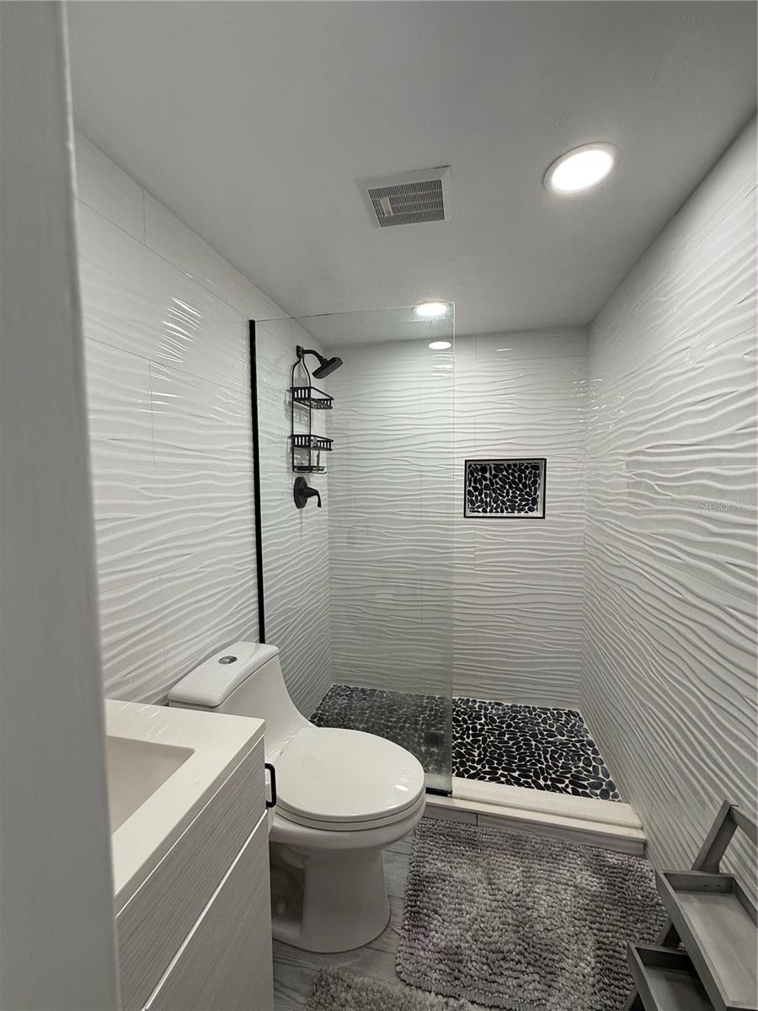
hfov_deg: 85.7
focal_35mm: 14
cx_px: 379
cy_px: 506
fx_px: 409
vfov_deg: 102.1
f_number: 2.2
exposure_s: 1/120
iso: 80
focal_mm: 2.22
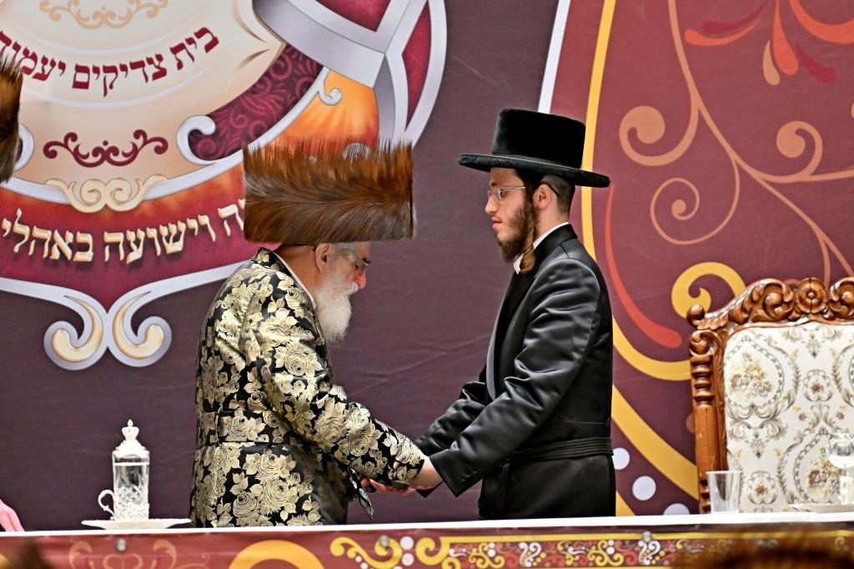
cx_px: 427
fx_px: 7114
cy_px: 284
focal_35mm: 300
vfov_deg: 4.6
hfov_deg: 6.9
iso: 640
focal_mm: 200
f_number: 2.8
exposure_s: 1/800
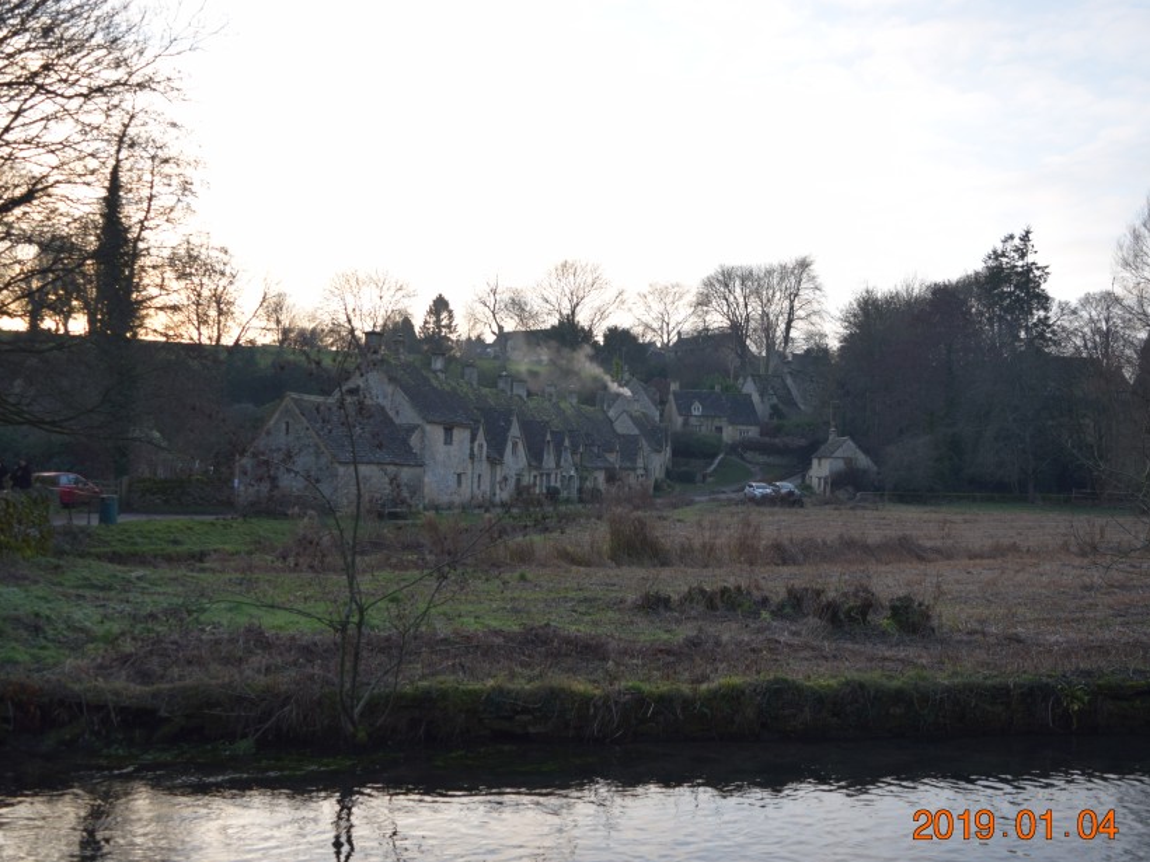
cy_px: 419
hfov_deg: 51.3
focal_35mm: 36
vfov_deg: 39.7
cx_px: 536
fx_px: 1196
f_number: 3.8
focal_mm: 20
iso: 200
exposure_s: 1/250
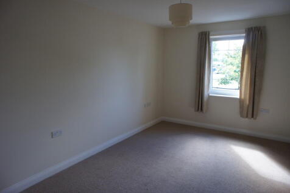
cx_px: 145
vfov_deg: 53.1
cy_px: 96
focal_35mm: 24
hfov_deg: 73.8
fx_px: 193
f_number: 4
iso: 200
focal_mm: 16
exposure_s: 1/60
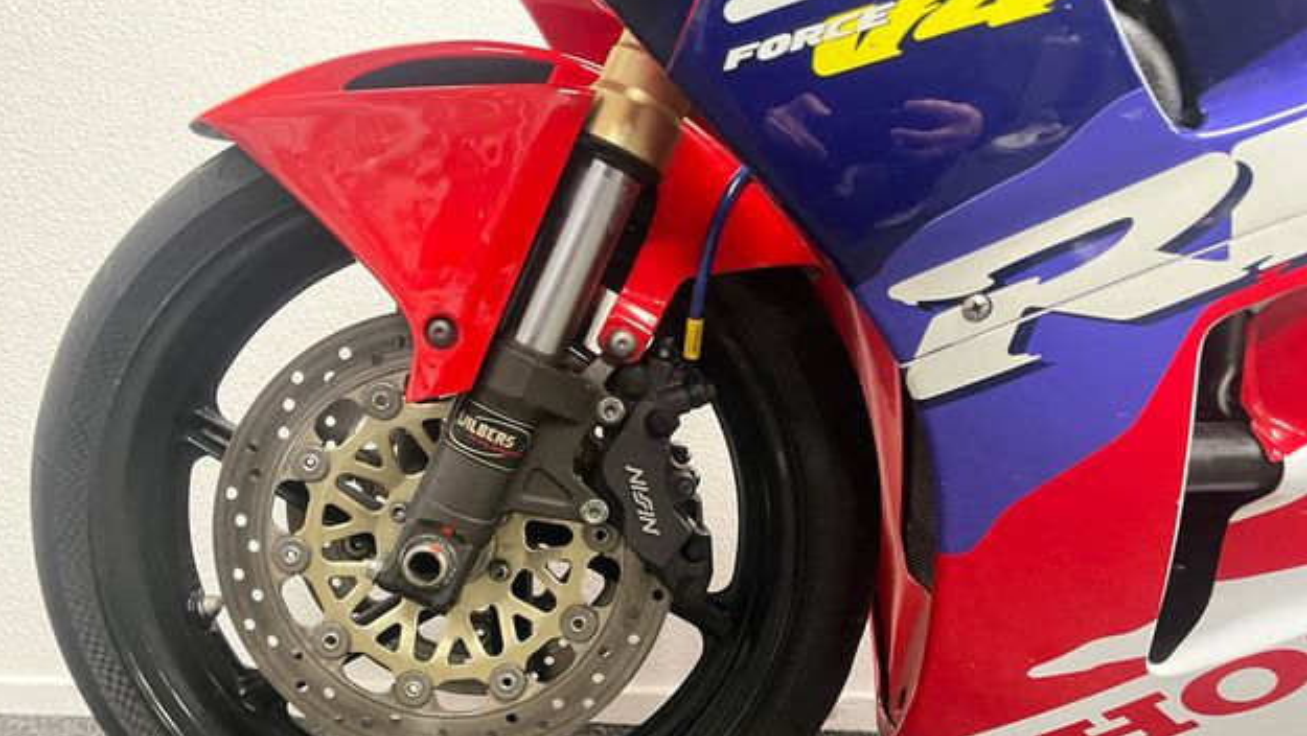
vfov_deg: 39.8
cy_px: 485
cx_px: 640
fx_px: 1005
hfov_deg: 66.0
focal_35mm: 29
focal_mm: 5.1
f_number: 1.6
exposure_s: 1/25
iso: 800
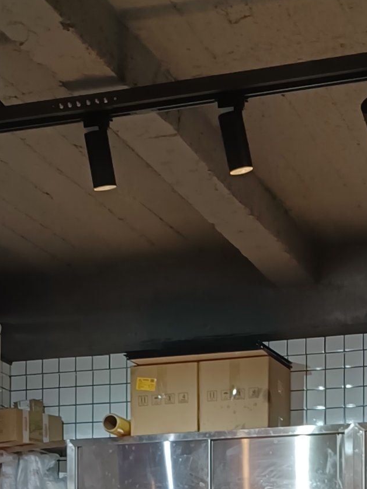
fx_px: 1245
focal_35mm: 88
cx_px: 233
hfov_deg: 16.7
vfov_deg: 20.4
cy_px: 634
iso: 429
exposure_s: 1/50
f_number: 1.9
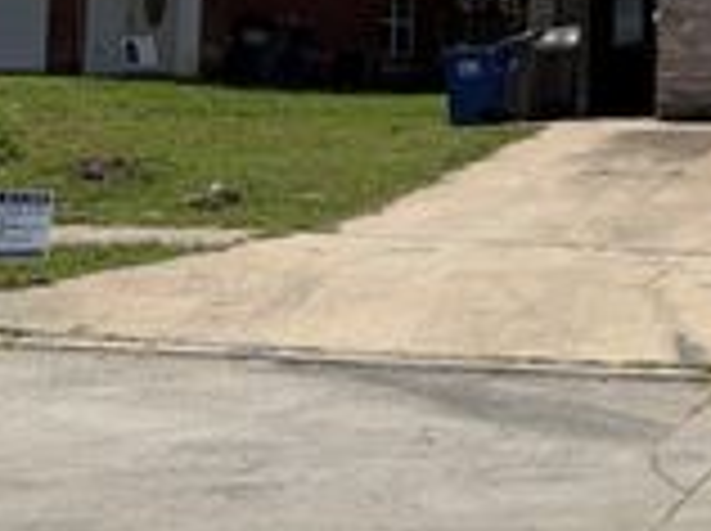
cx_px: 1012
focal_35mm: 76
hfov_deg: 22.1
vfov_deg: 18.7
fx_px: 1559
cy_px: -20
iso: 80
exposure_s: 1/7353
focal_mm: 6.76
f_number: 1.78
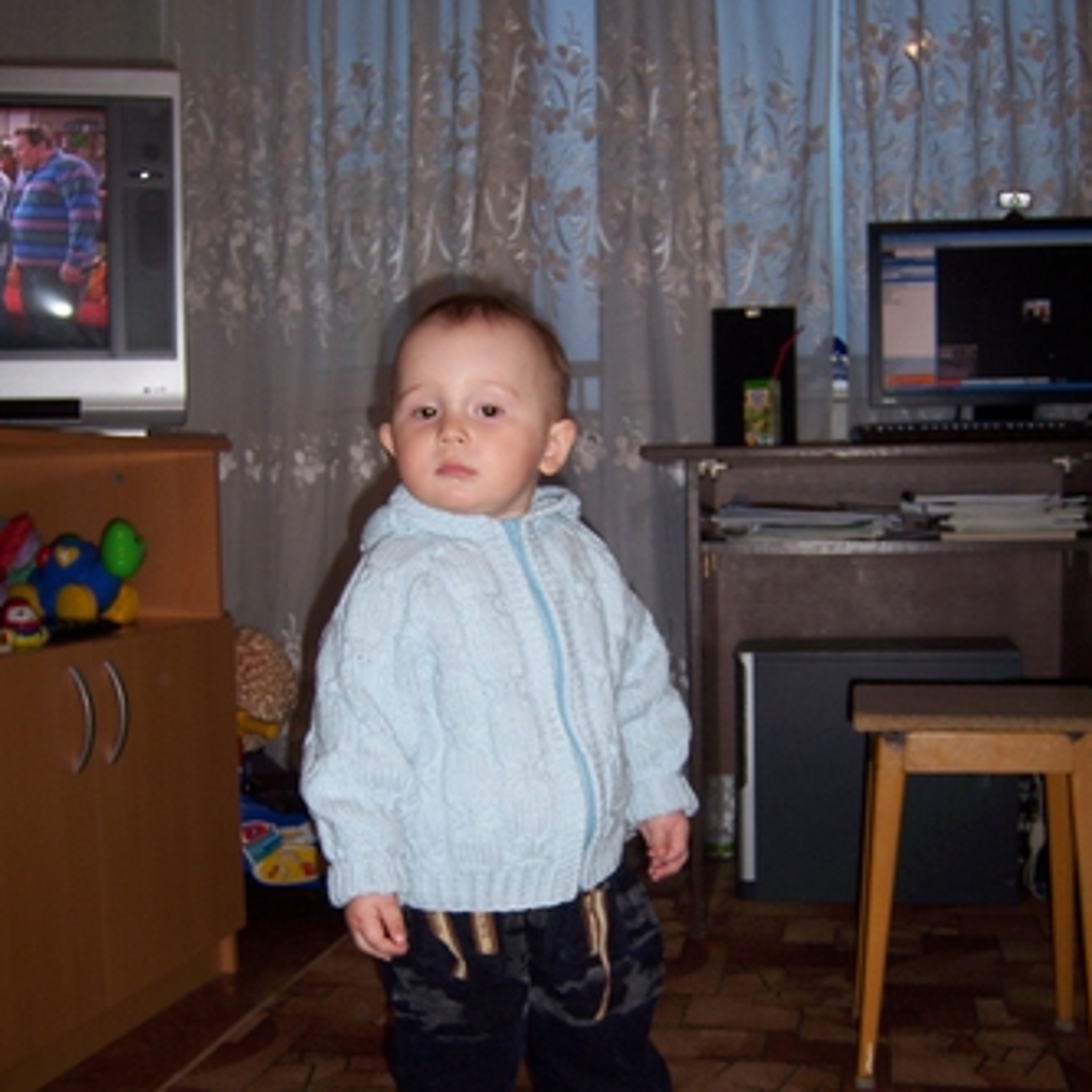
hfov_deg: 39.2
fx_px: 1535
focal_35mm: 43
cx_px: 544
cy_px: 669
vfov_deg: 39.0
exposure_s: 1/60
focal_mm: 6.2
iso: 80
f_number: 2.8
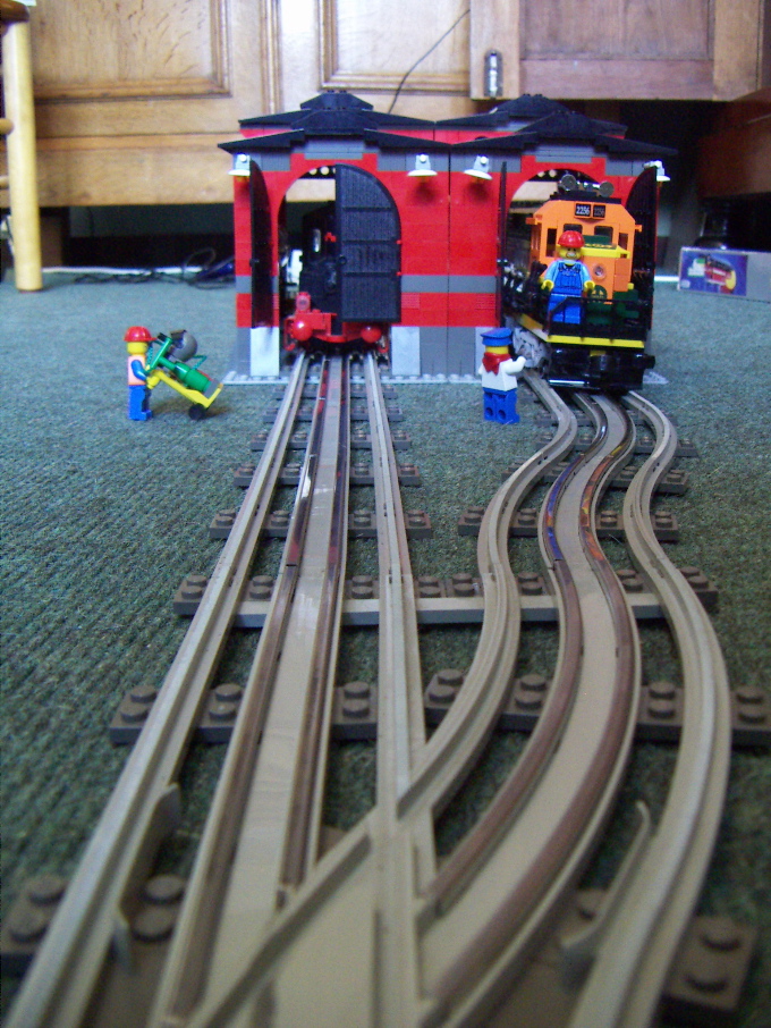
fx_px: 1069
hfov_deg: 39.7
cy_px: 514
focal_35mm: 36
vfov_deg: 51.3
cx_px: 386
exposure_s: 1/25
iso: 200
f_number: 2.8
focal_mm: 4.7
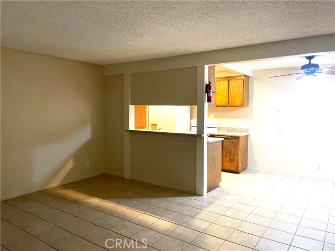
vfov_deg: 53.1
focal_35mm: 26
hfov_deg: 67.3
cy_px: 126
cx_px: 168
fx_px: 252
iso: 320
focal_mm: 4.2
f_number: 1.6
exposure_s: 1/60
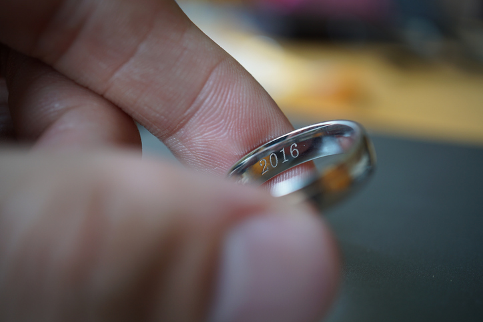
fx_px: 604
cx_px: 242
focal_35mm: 45
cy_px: 161
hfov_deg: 43.6
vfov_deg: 29.9
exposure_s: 1/60
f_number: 3.5
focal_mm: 30
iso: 200
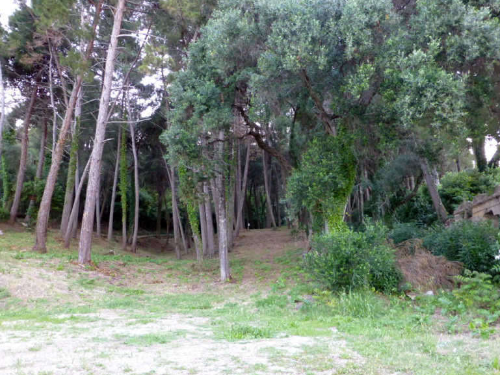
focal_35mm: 26
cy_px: 188
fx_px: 376
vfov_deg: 53.1
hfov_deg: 67.3
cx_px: 255
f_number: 3.3
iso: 400
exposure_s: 1/25
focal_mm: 4.3
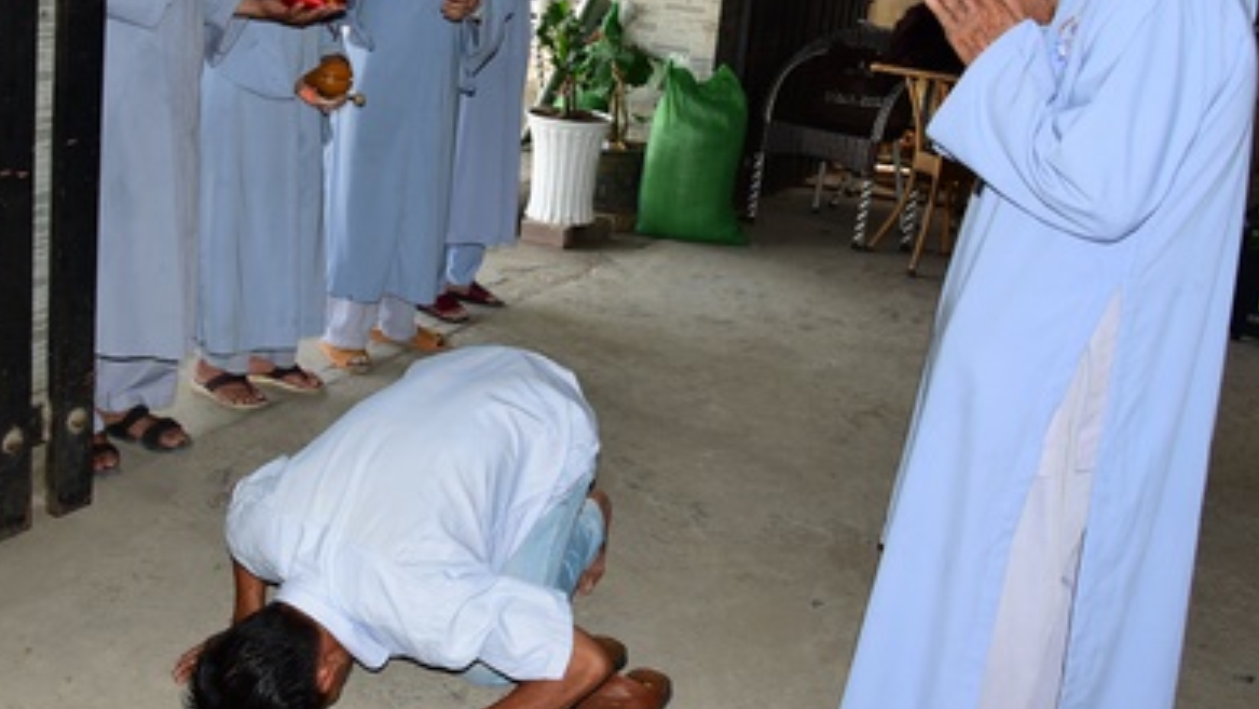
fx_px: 1402
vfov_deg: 28.1
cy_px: 210
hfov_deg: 47.8
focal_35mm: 42
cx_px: 460
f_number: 5.6
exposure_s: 1/125
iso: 800
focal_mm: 24
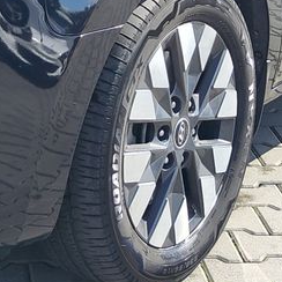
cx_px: 20
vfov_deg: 16.1
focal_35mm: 100
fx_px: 922
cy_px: -125
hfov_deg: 17.1
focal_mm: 7.01
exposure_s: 1/656
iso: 90
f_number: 1.69
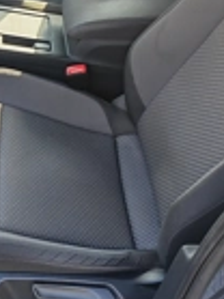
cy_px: 99
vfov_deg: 28.0
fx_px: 596
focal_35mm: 69
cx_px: -9
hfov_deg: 20.5
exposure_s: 1/100
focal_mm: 6.12
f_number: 1.9
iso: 50
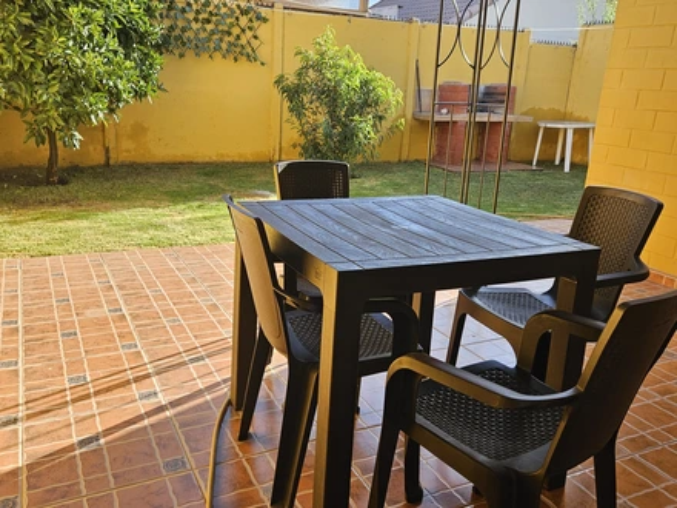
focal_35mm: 23
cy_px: 254
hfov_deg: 73.9
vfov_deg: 58.9
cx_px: 338
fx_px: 450
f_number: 1.8
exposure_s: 1/487
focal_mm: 5.4
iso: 40
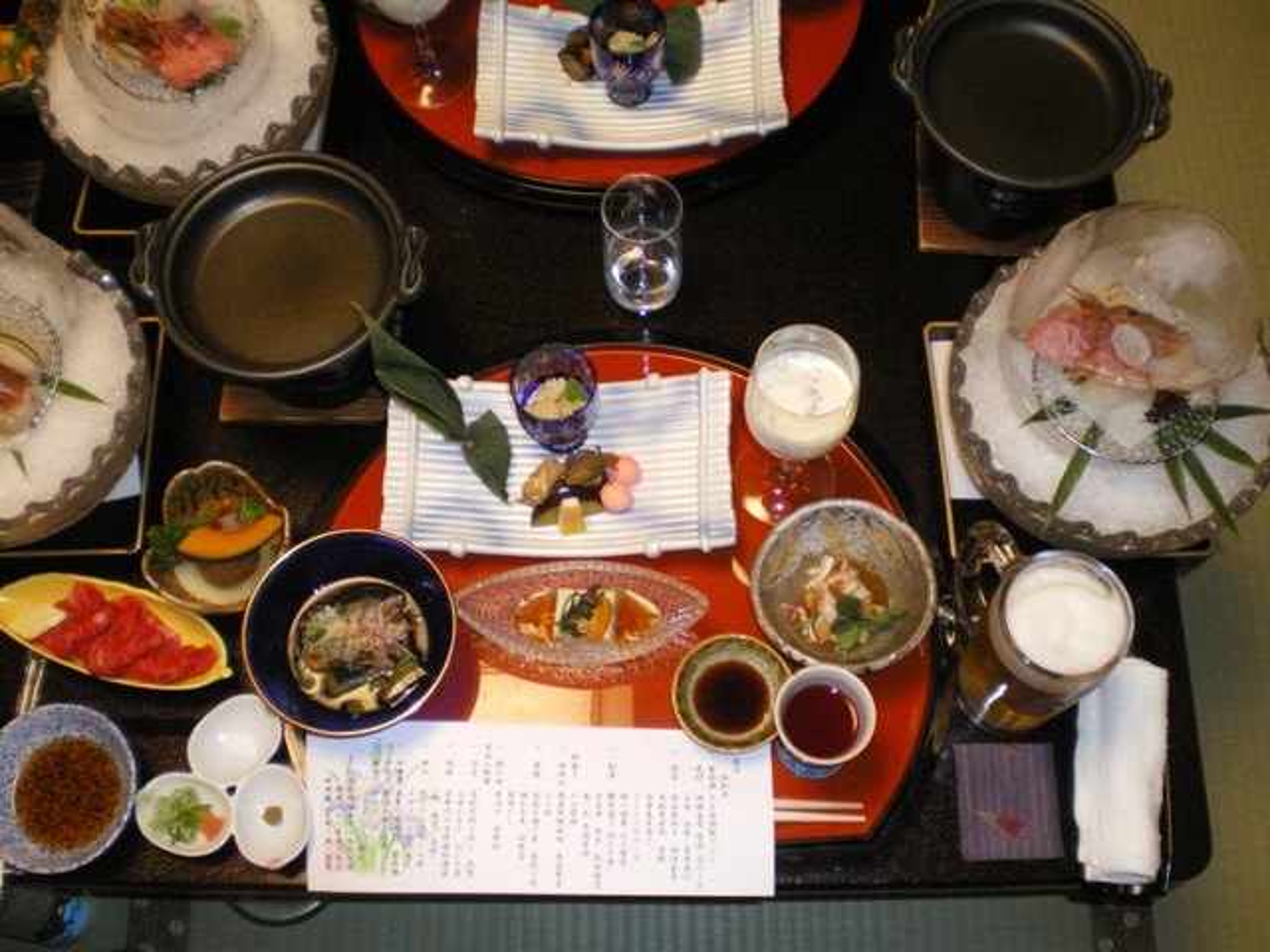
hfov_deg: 49.0
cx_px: 635
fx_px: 1394
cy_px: 476
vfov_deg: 37.7
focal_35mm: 38
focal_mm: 6.3
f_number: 3.1
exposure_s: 1/50
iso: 400
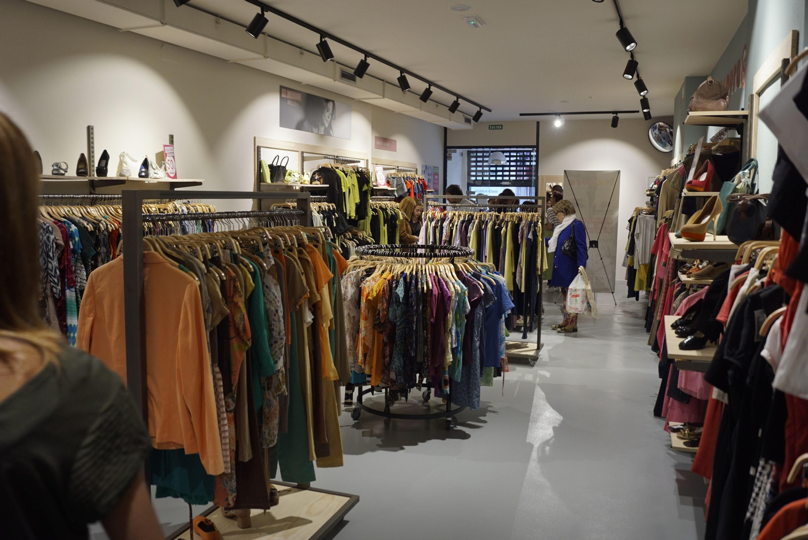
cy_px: 270
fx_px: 674
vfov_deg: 43.7
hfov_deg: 61.9
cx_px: 404
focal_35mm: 30
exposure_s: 1/60
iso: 320
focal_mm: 20
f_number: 3.5
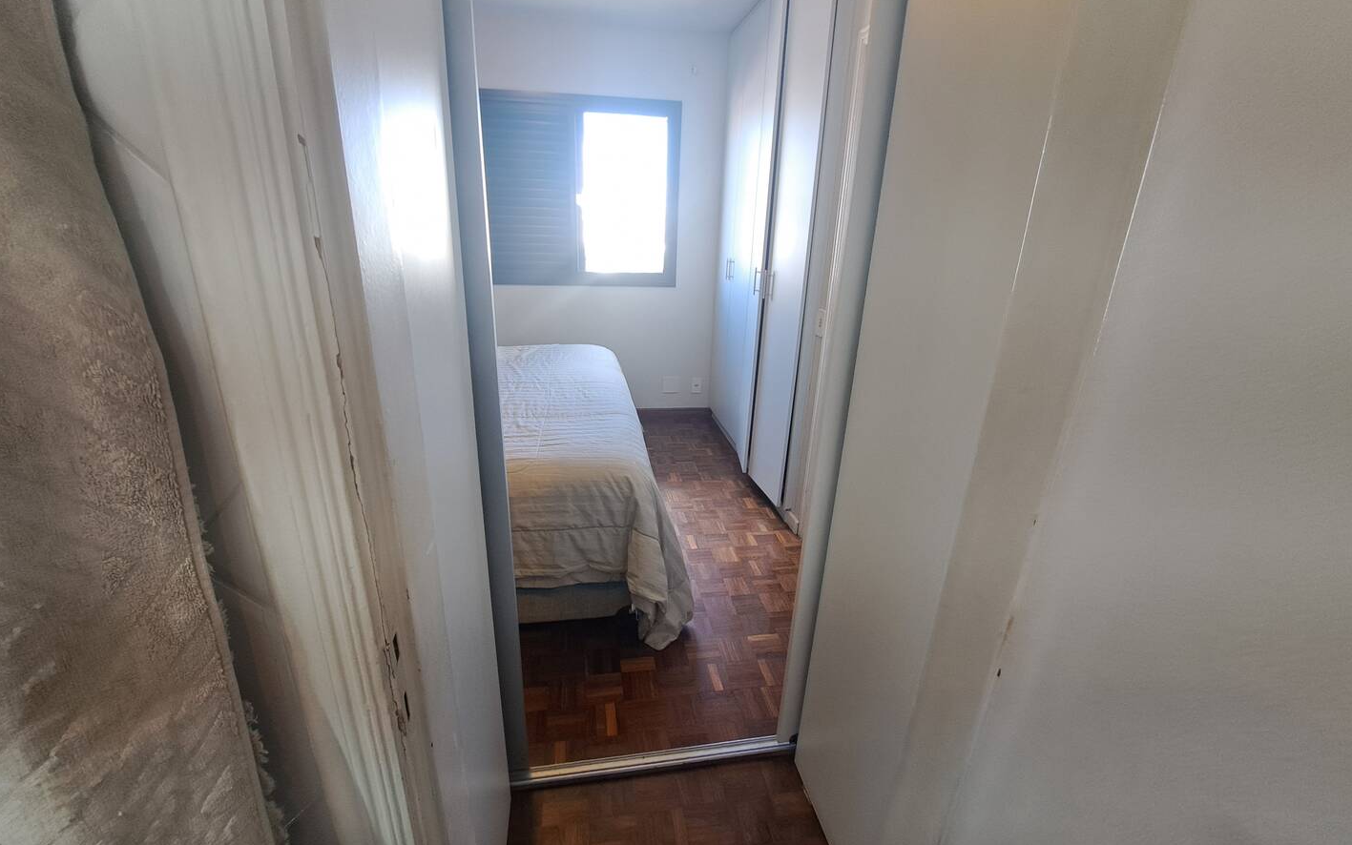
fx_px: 516
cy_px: 417
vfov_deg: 78.7
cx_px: 681
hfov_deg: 105.3
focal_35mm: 14
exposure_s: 1/50
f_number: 2.2
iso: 80
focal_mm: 1.74
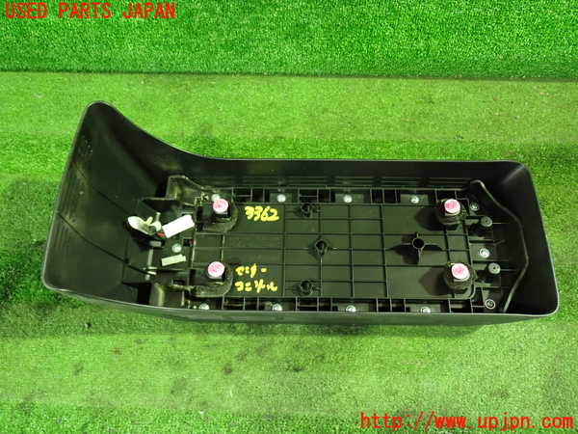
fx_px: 501
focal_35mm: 30
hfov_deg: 60.0
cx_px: 289
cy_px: 217
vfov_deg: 46.8
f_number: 2.3
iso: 800
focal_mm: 5.4
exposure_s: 1/20
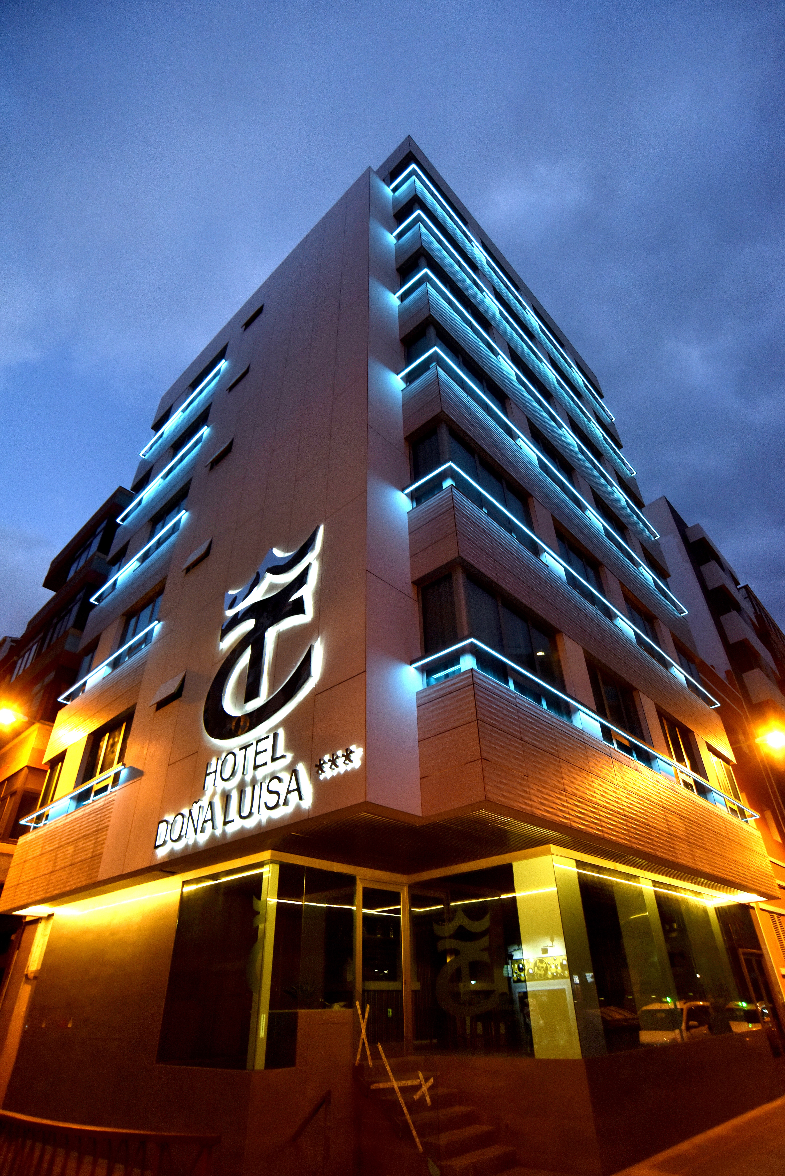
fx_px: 588
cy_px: 588
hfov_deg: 67.4
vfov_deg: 90.0
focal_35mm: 18
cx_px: 392
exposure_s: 1/60
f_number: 5.6
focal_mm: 18
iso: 1000
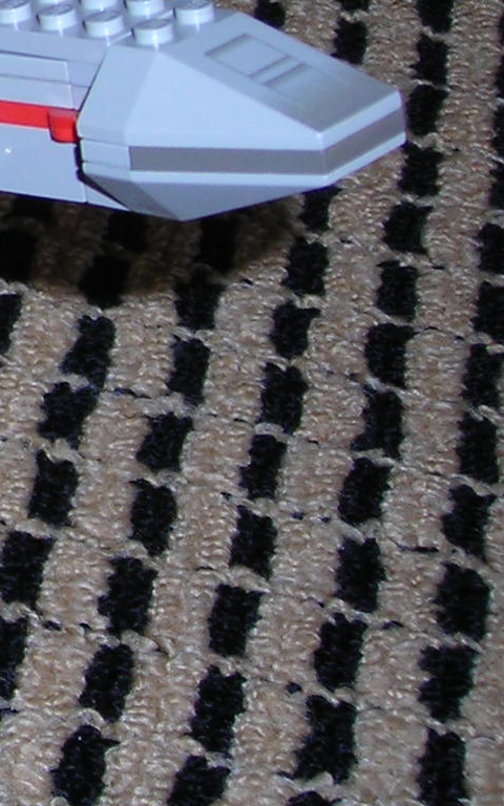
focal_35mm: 136
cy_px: -55
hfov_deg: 8.8
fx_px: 2989
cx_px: -679
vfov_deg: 15.0
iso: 50
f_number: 3.2
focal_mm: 6.3
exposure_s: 1/60.1
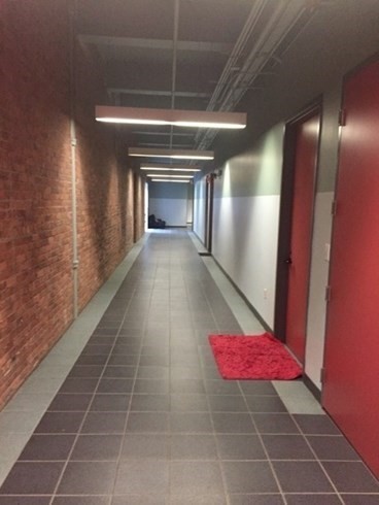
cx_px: 190
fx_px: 423
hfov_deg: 48.3
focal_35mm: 29
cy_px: 252
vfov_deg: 61.6
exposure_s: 1/15
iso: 250
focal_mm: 4.15
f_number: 2.2
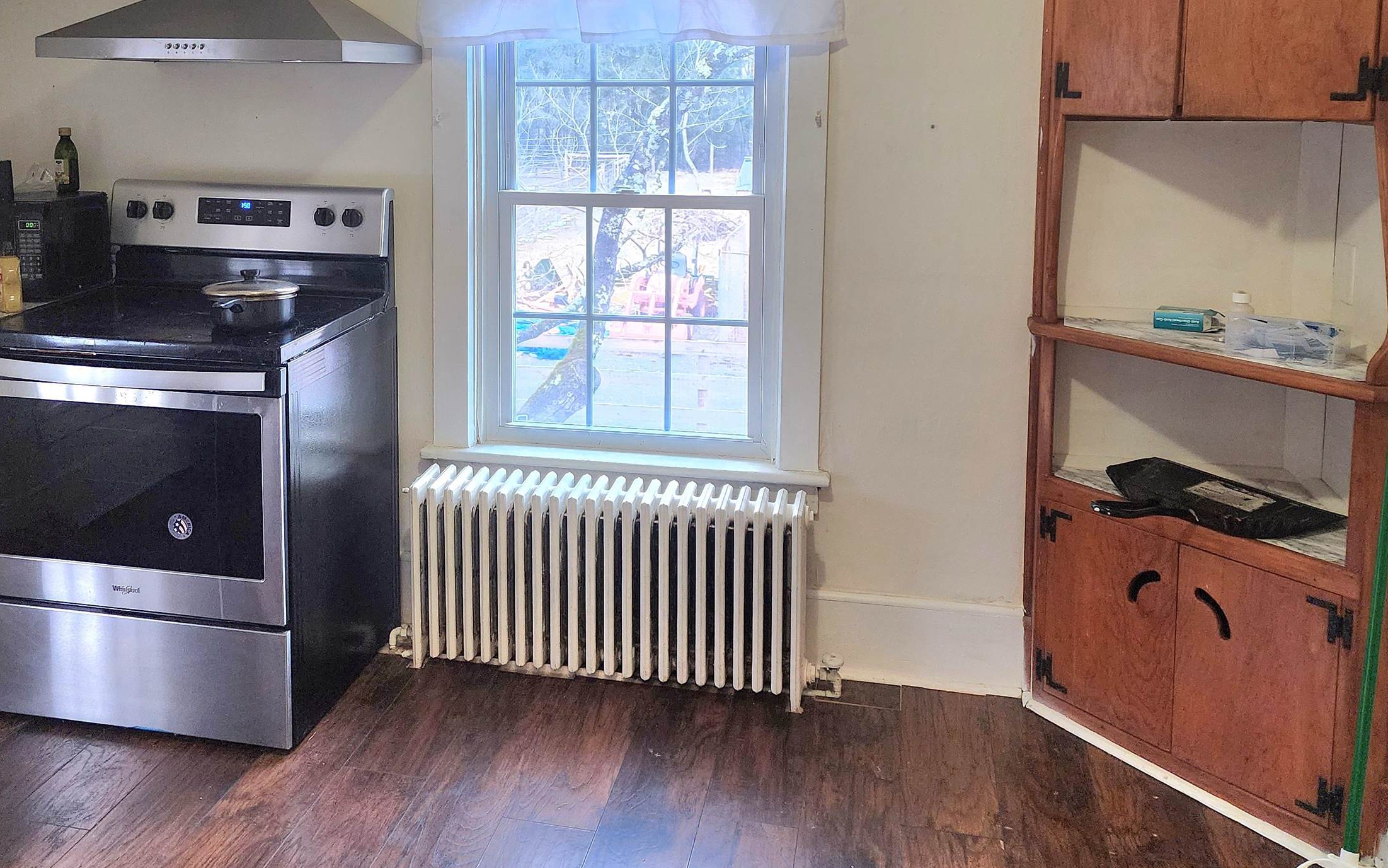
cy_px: 200
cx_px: 597
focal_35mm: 34
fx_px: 1286
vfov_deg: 36.3
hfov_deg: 56.5
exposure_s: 1/120
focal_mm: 6.4
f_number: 1.8
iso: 500
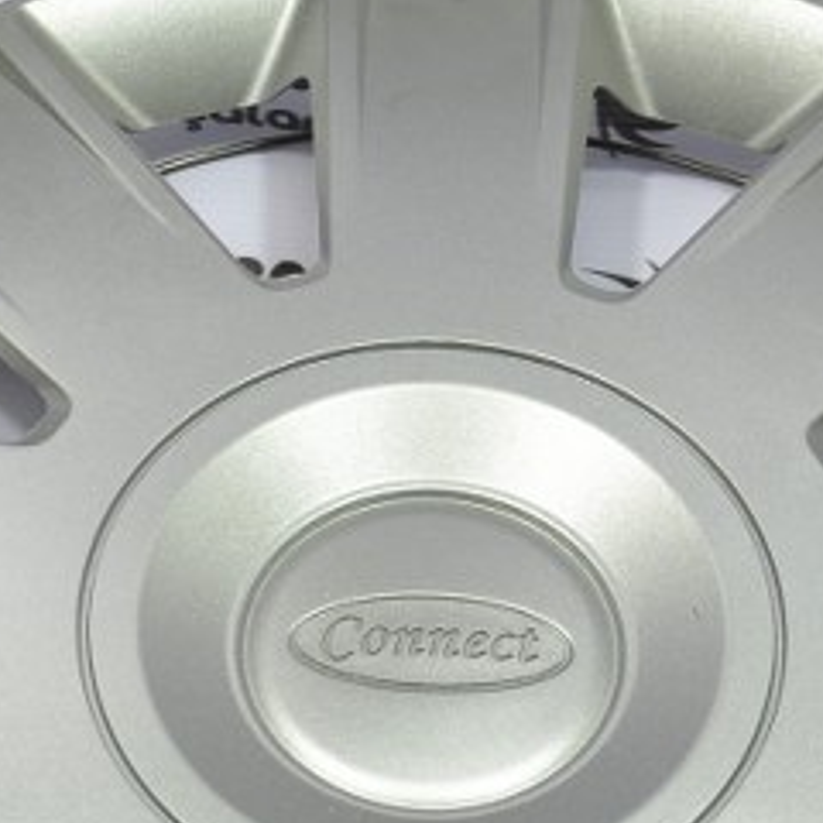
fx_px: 3846
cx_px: 446
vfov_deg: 12.0
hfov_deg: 12.2
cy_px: 881
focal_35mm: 143
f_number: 4.5
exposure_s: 1/40
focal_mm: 30
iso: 200
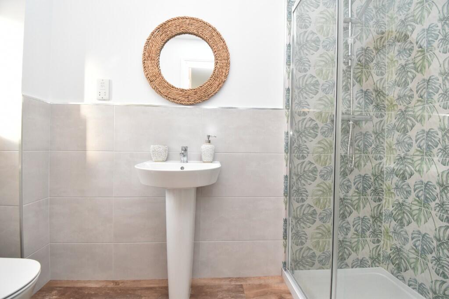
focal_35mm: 15
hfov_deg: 100.4
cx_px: 224
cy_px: 150
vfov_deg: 77.3
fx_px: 187
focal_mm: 10
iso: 800
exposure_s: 1/80
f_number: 7.1
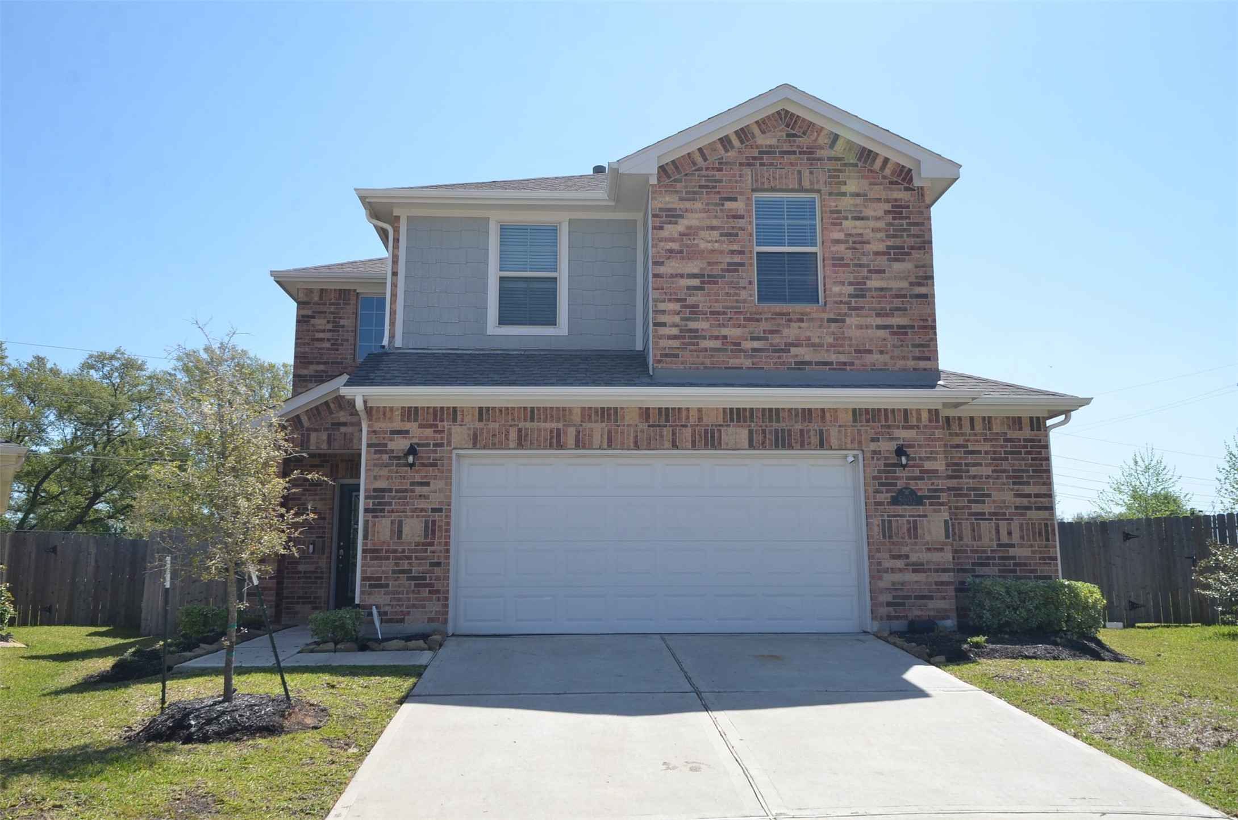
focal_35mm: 30
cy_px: 410
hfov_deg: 62.0
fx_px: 1029
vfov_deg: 43.4
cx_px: 619
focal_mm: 20
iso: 320
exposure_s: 1/400
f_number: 10
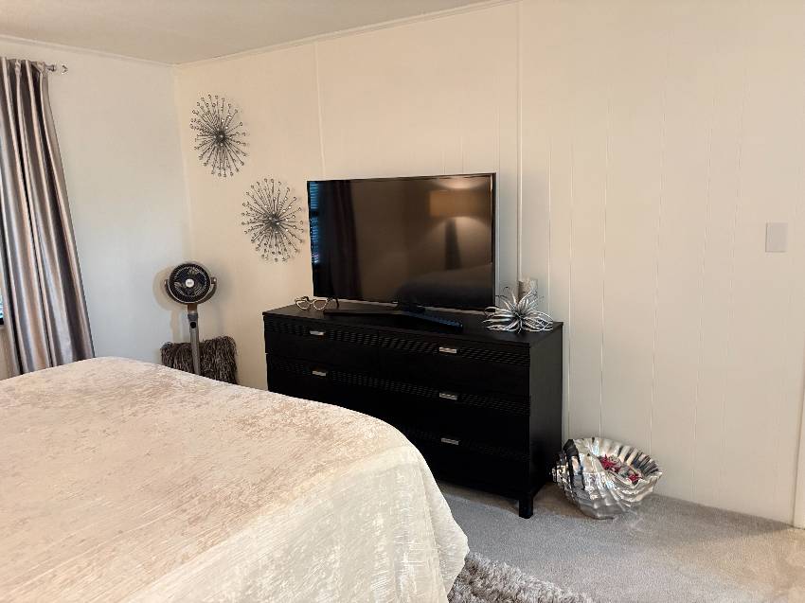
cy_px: 302
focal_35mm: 26
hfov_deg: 67.3
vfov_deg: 53.0
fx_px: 604
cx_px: 402
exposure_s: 1/40
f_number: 1.6
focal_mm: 5.96
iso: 640
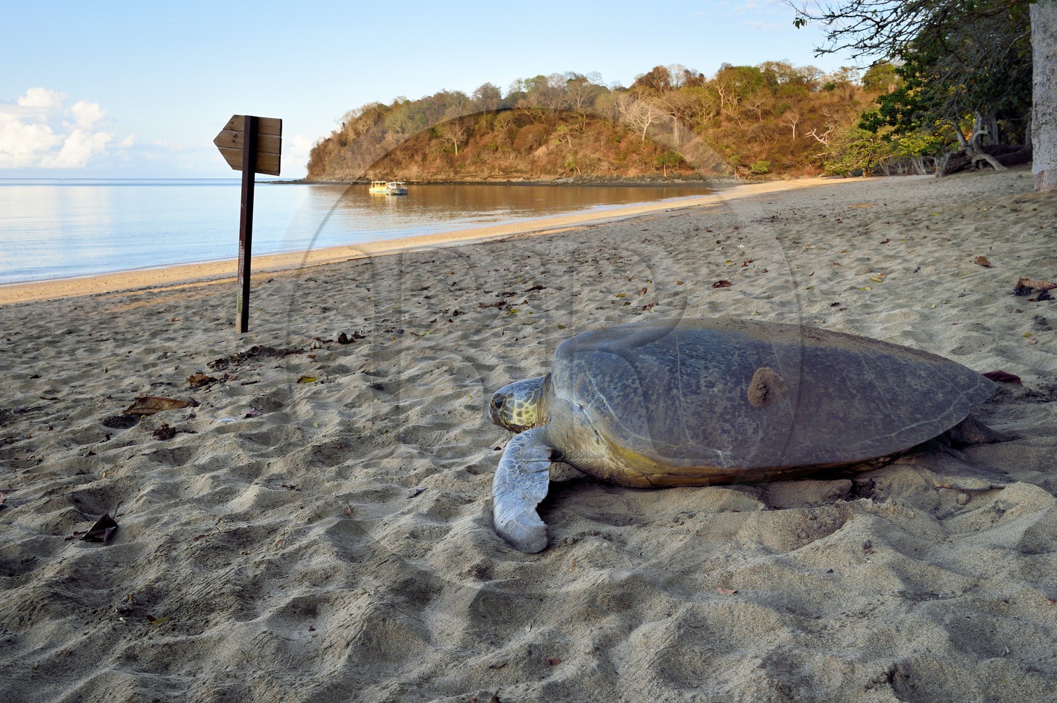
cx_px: 528
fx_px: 1027
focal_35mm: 35
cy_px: 352
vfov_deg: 37.8
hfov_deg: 54.5
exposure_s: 1/125
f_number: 13
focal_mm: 35
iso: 400
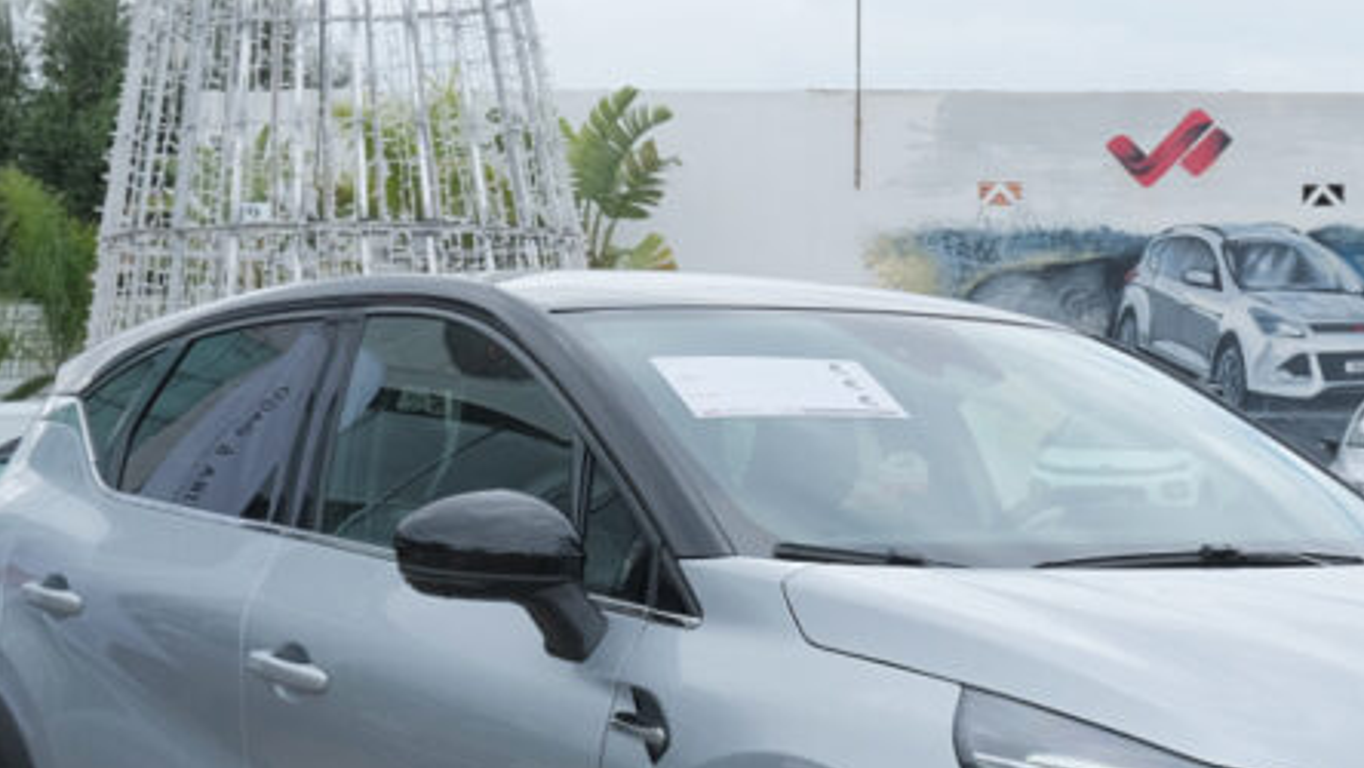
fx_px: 3147
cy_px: 822
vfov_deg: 13.7
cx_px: 952
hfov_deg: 24.3
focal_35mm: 87
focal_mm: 24.2
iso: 500
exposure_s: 1/250
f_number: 9
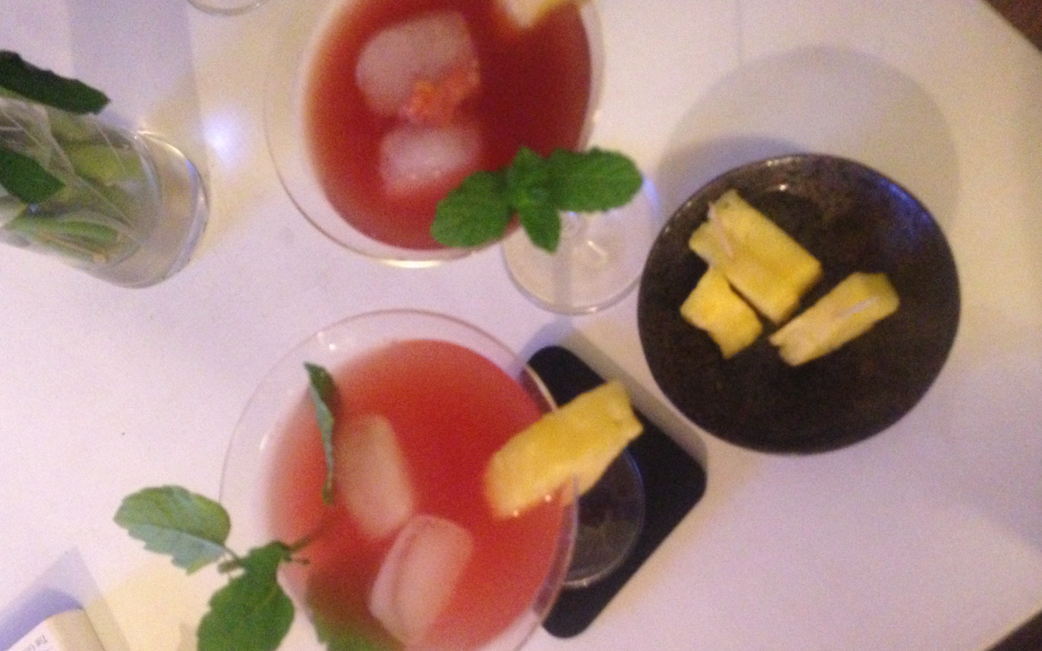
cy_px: 384
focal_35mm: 37
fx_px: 1051
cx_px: 510
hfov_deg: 52.7
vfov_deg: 34.3
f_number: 2.4
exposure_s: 1/15
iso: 800
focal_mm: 4.12
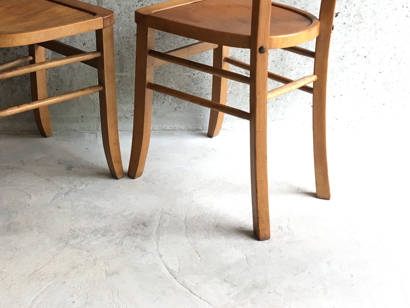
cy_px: 45
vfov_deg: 27.3
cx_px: 113
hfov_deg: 36.1
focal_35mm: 52
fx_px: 616
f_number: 2.2
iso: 64
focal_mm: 4.15
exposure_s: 1/33
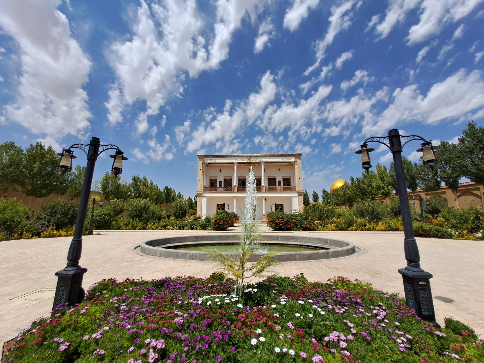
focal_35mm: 13
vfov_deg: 89.9
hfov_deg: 106.2
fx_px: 182
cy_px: 182
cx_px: 242
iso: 40
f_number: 2.2
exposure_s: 1/2227
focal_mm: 1.42
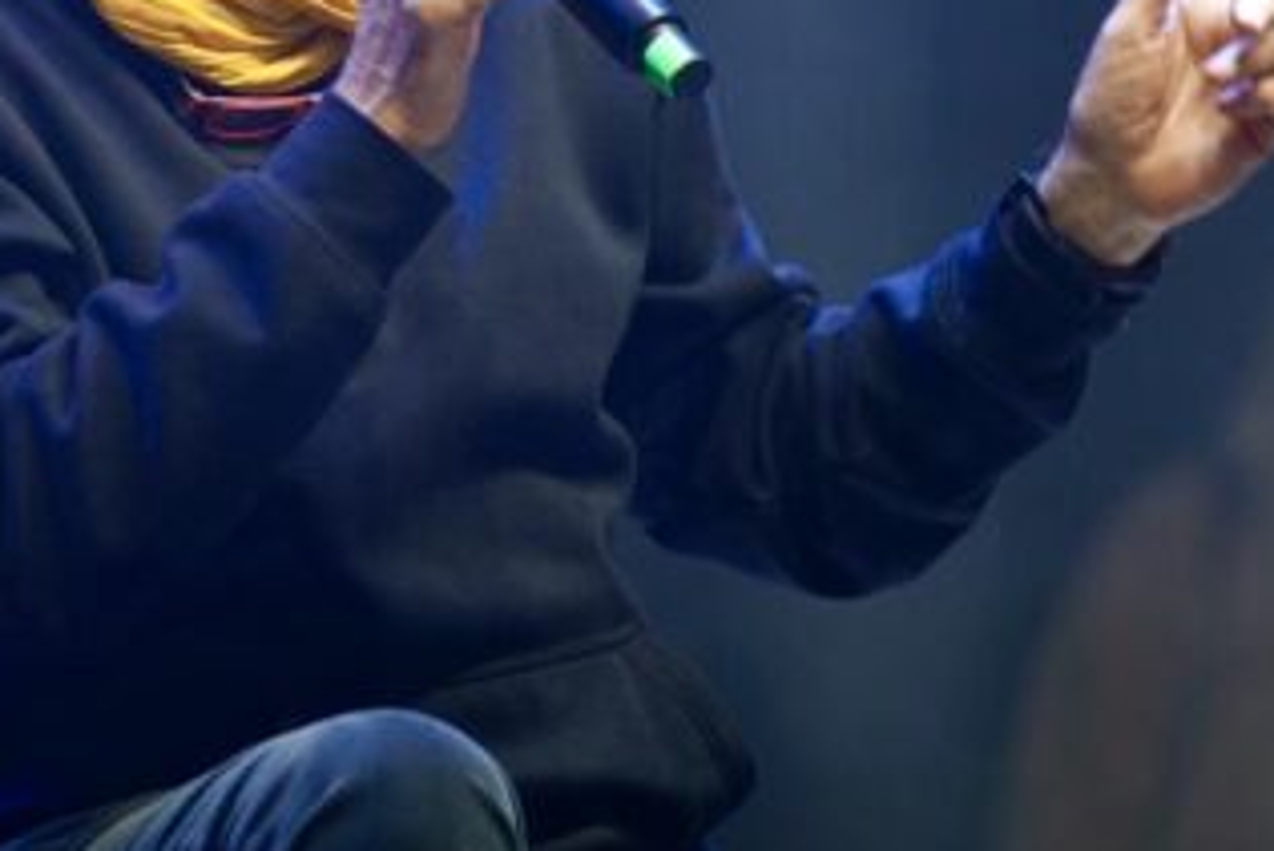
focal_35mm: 418
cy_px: 81
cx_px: 331
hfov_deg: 4.9
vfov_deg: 3.3
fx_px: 14799
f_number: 2.8
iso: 1000
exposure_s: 1/320
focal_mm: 200
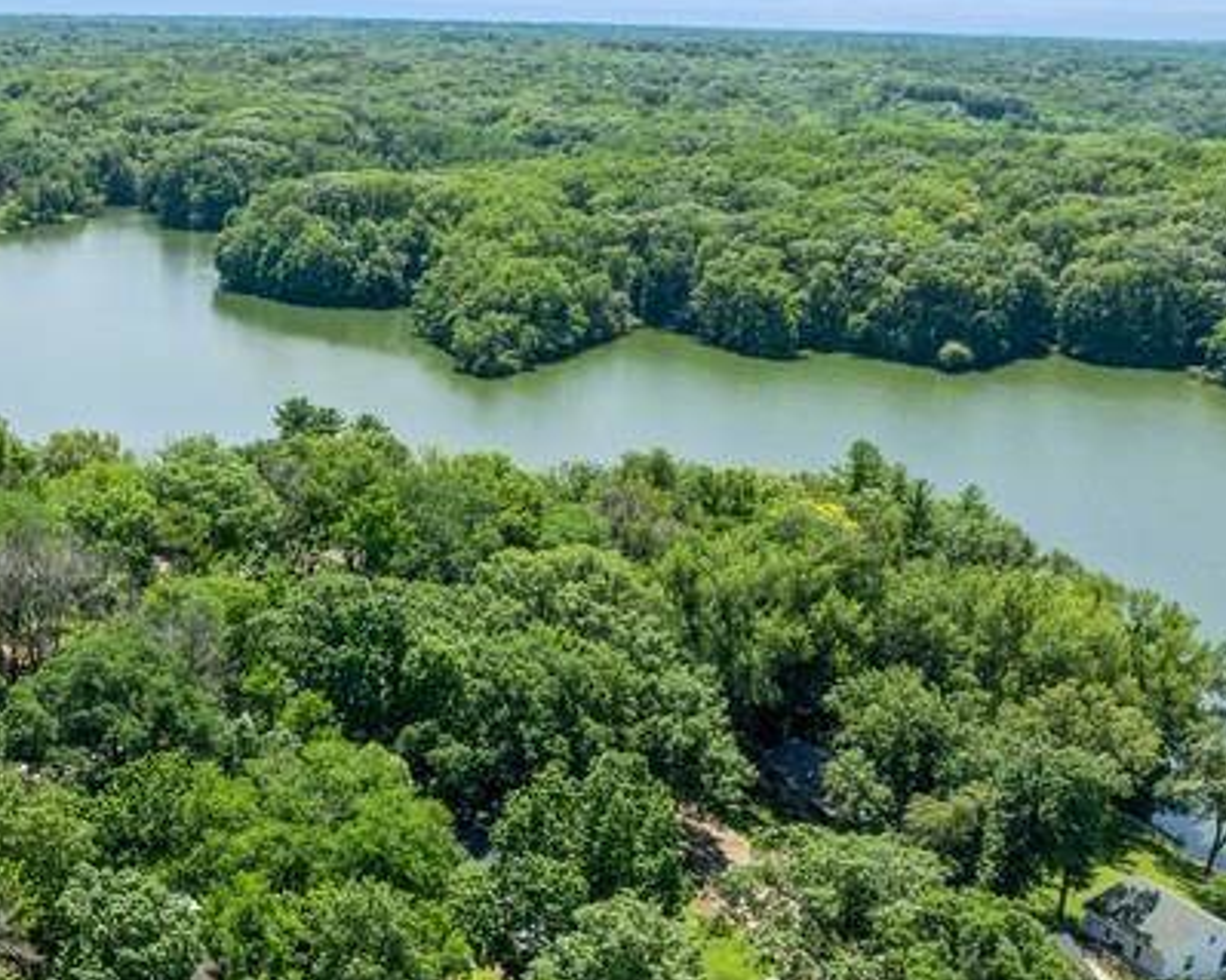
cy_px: 737
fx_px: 1705
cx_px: 121
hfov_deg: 37.0
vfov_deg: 31.5
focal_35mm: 47
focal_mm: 12.29
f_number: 2.8
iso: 160
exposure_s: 1/2000
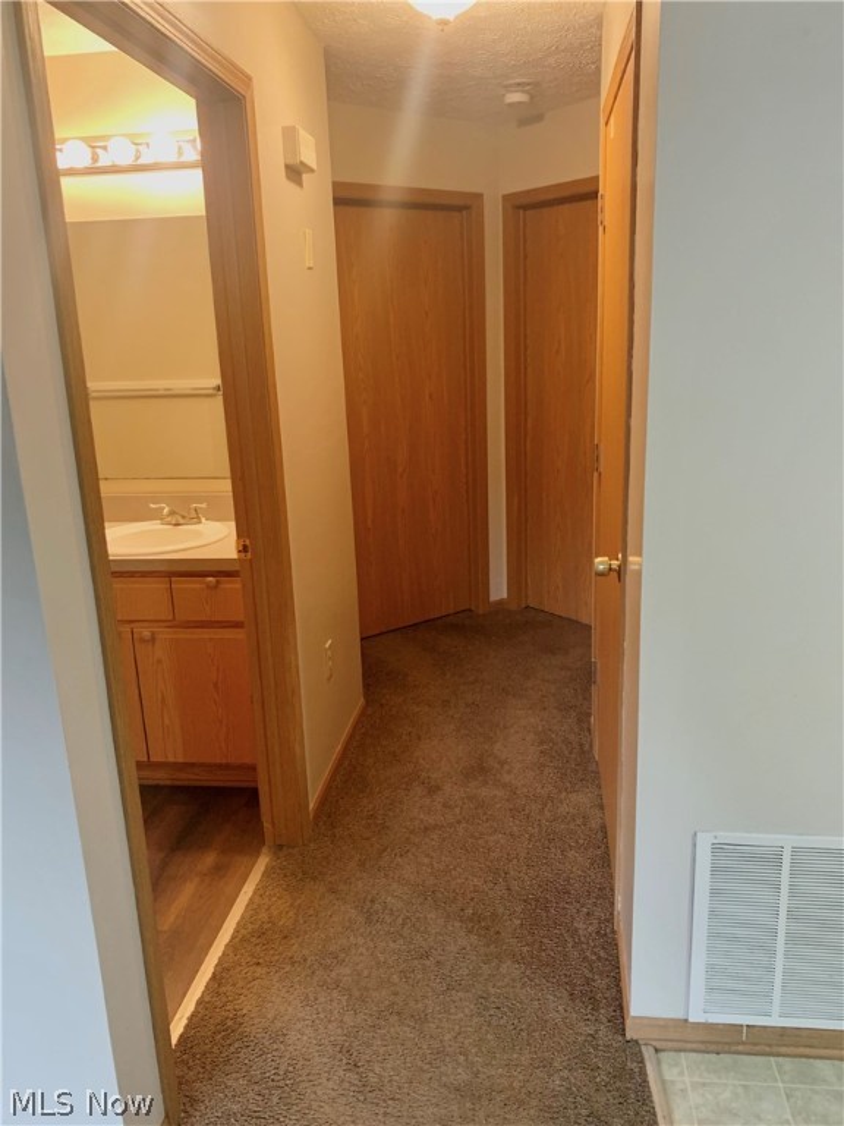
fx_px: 845
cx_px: 422
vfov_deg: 67.3
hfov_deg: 53.1
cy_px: 563
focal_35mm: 26
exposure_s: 1/40
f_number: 1.8
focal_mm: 4.25
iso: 250
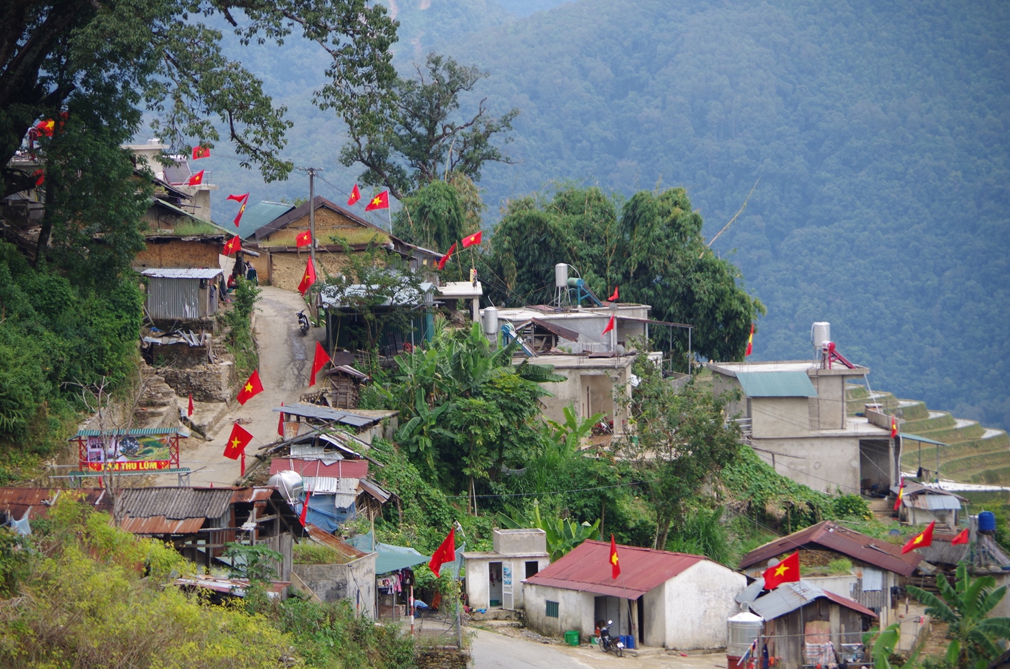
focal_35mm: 172
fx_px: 4816
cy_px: 334
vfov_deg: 7.9
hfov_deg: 12.0
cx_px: 505
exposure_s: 1/200
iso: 100
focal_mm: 115
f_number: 5.6
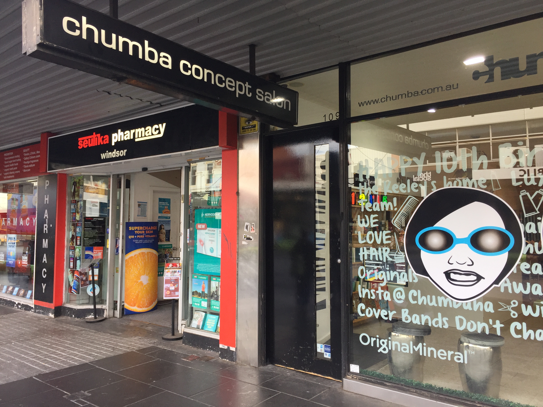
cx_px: 272
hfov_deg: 61.7
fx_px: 455
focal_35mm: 29
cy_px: 204
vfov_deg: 48.2
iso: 40
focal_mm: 4.15
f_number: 2.2
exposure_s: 1/100
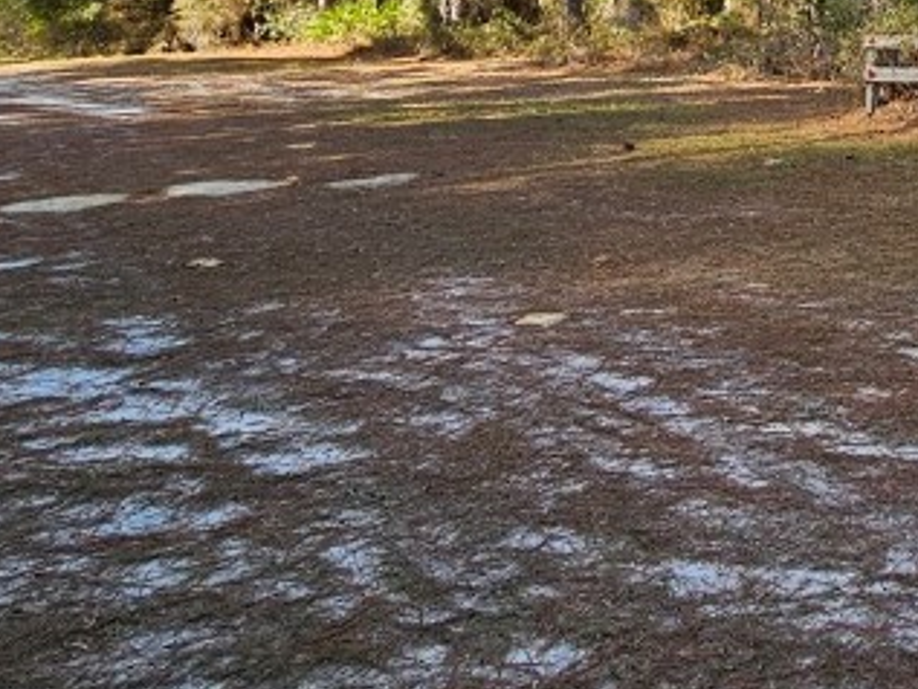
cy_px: -90
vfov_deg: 30.4
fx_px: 1114
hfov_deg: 34.6
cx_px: 1132
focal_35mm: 42
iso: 50
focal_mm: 2.2
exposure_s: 1/483
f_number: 2.2
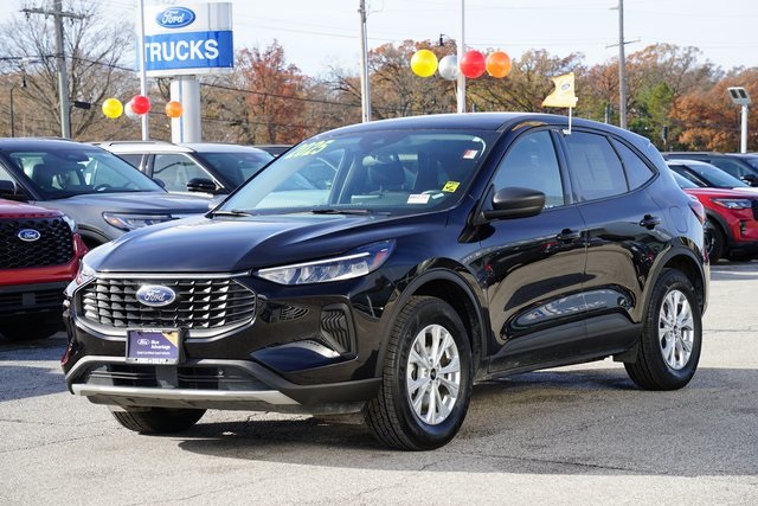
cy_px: 253
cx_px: 379
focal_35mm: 79
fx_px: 1664
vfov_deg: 17.3
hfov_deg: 25.7
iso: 100
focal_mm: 79
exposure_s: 1/100
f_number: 9
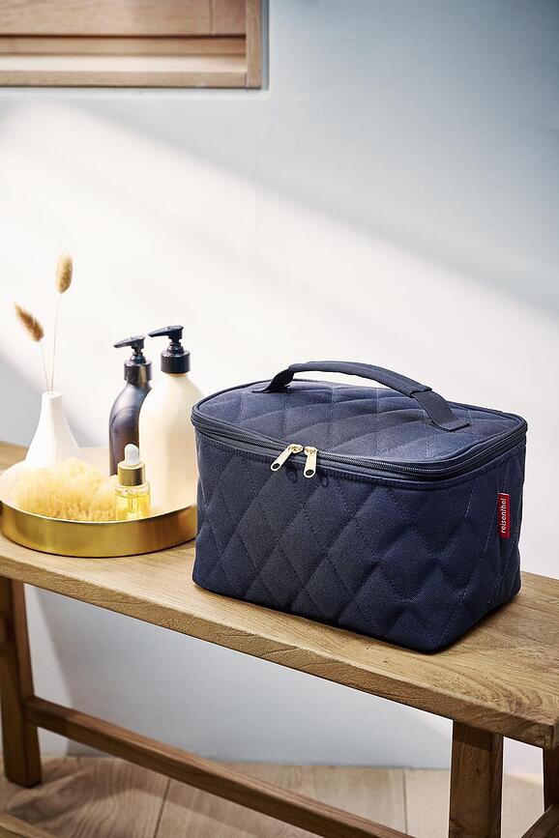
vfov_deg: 33.4
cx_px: 280
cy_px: 419
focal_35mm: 60
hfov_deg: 22.6
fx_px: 1397
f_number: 5.6
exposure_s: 1/3
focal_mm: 60
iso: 160
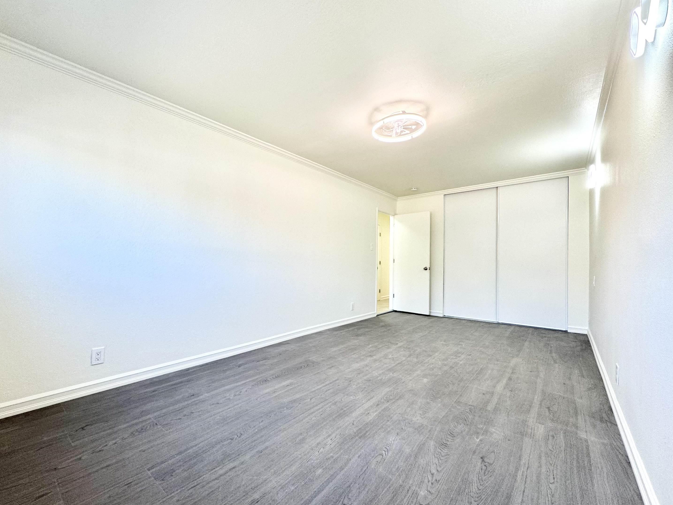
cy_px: 262
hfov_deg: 98.0
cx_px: 315
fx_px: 292
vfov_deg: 81.7
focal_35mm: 15
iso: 100
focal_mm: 2.22
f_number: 2.2
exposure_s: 1/120
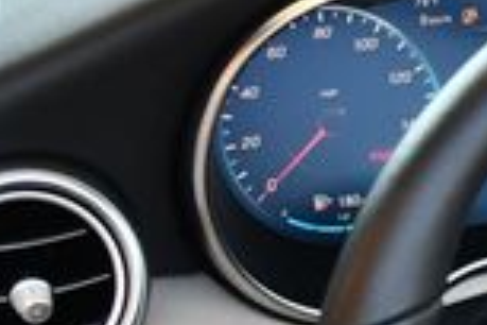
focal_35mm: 184
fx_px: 2489
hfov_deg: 10.4
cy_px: 414
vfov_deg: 7.4
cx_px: 939
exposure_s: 1/250
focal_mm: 22
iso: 560
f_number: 3.8
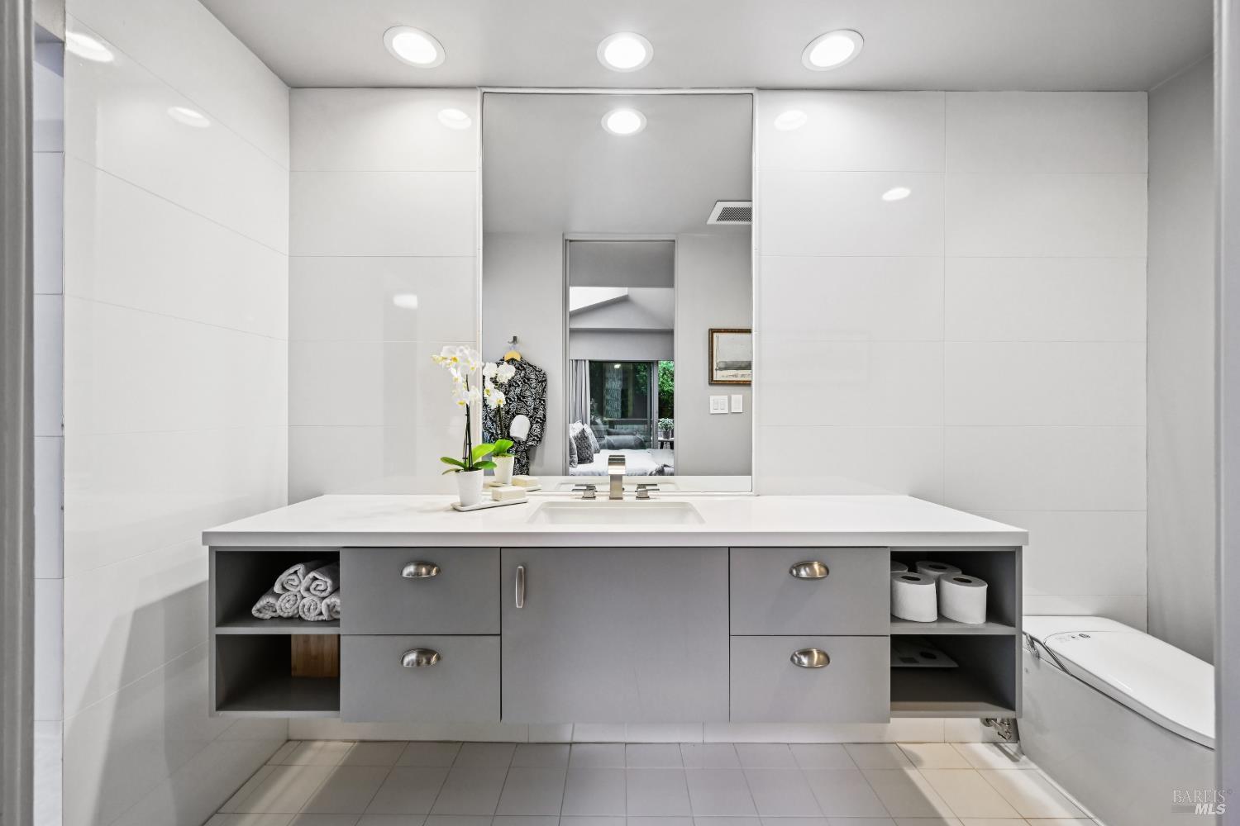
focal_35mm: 14
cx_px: 620
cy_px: 413
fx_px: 482
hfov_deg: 104.3
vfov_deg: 81.2
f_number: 11
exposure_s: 1/100
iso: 1600
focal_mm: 14
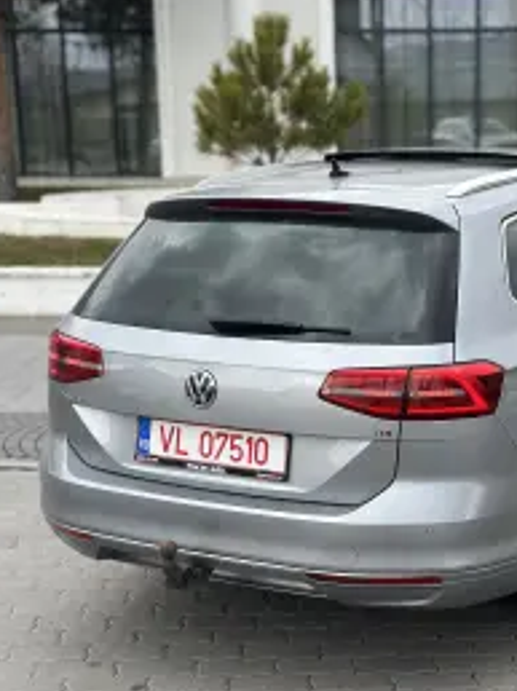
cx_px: 445
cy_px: 351
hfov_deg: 21.5
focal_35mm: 67
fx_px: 1336
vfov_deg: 29.0
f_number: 1.78
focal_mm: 6.86
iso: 80
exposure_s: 1/1453
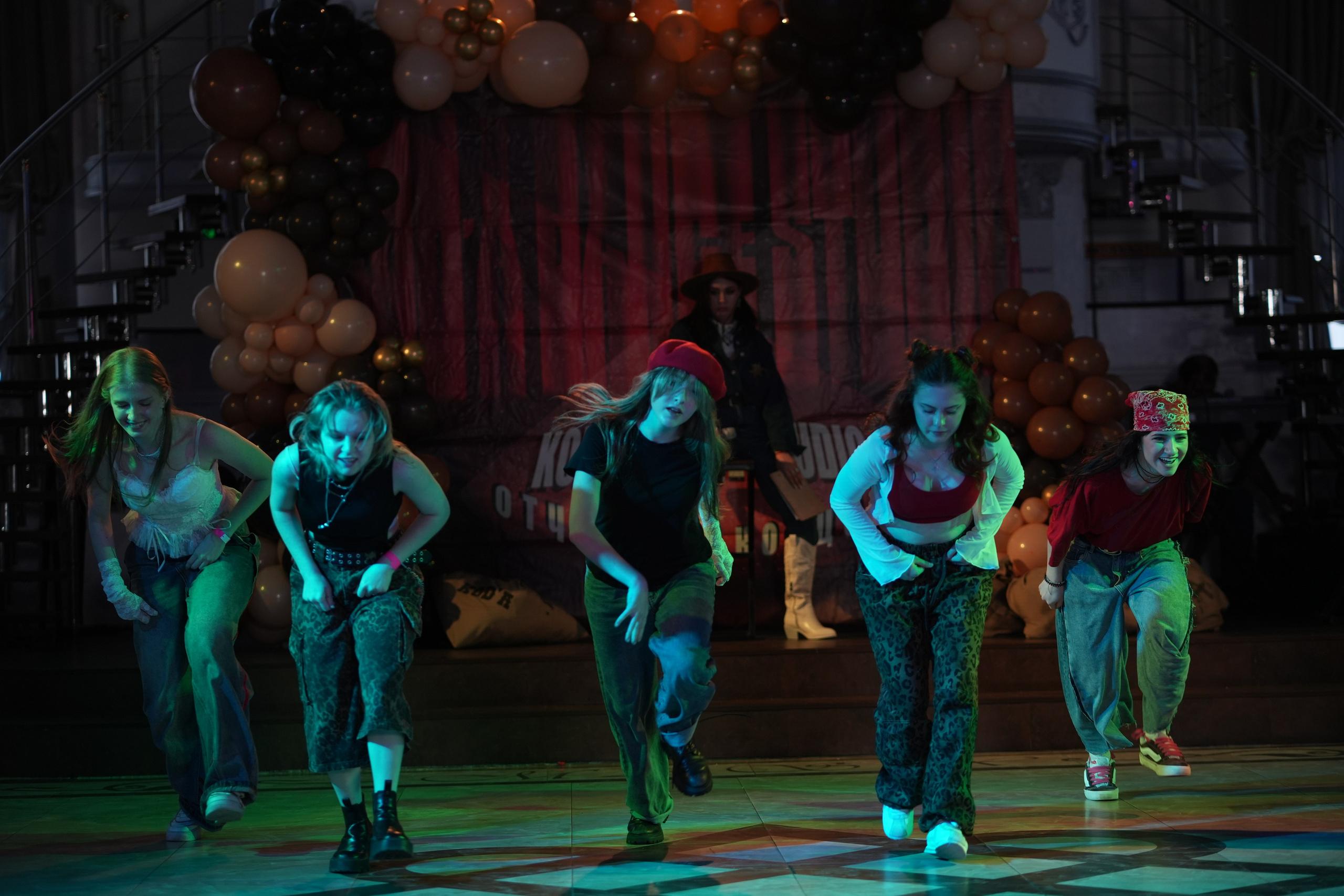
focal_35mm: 85
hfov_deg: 23.9
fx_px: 3173
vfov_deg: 16.1
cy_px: 448
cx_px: 672
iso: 800
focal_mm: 85
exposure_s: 1/400
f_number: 2.2
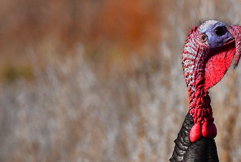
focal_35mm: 1314
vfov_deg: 1.0
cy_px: 93
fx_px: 8807
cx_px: 204
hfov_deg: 1.6
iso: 1600
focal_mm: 480
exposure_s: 1/4000
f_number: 11
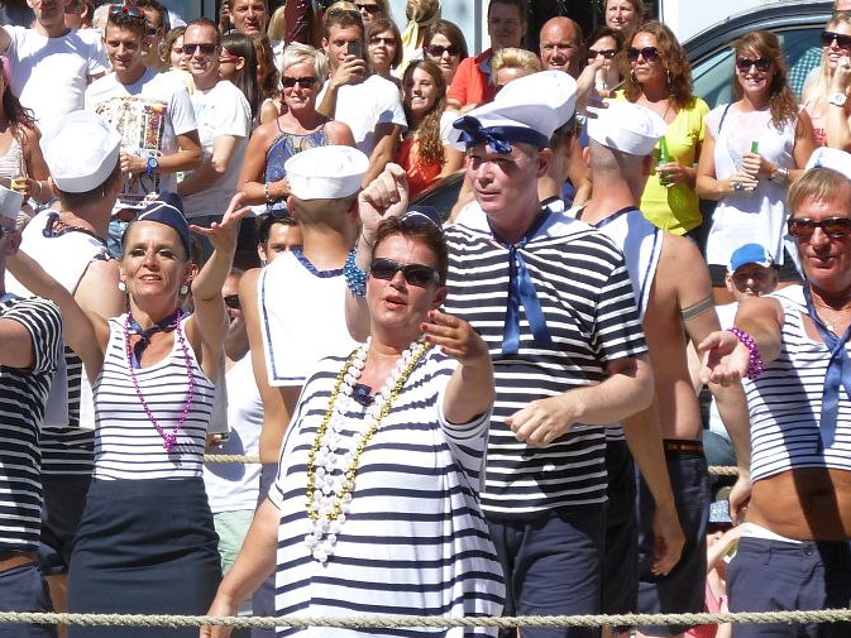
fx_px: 6811
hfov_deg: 7.1
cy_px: 360
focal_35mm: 277
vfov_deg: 5.4
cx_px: 295
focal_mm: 29.9
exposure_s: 1/320
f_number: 4.5
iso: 80
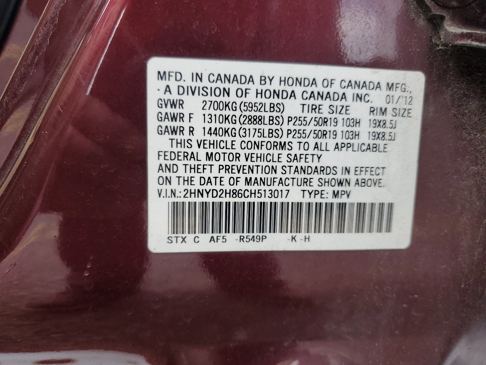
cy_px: 182
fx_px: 365
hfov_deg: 67.3
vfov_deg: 53.1
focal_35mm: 26
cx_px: 243
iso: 50
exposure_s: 1/154
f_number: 1.5
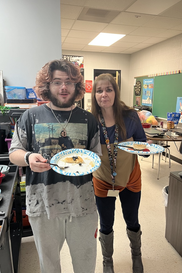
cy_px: 137
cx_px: 99
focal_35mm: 28
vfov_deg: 65.5
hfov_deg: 46.3
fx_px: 212
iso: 250
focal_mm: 5.1
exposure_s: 1/60
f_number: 1.6
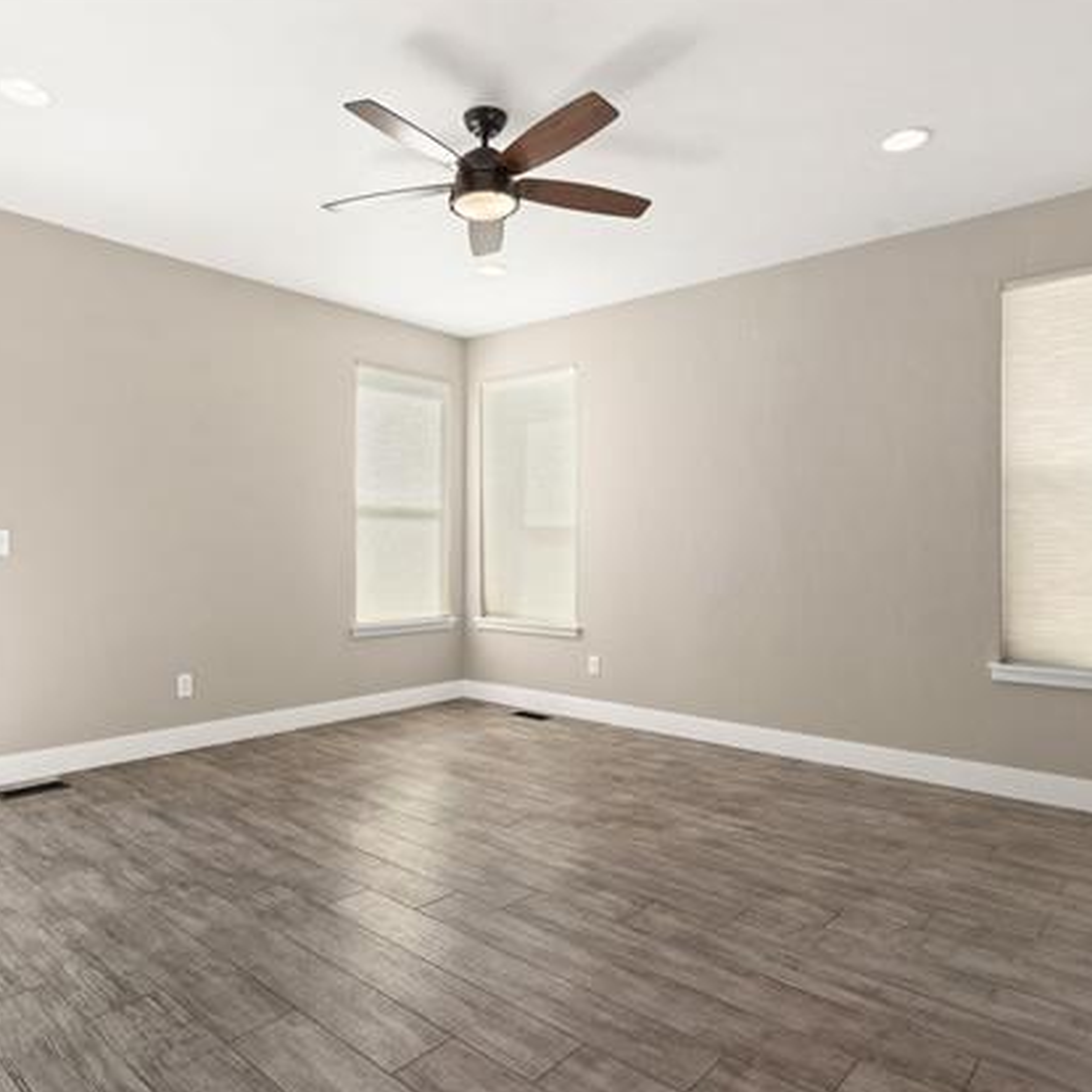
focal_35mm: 21
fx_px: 749
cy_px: 543
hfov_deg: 71.9
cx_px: 485
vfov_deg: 72.1
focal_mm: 16
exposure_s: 1/8
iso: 100
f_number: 6.7
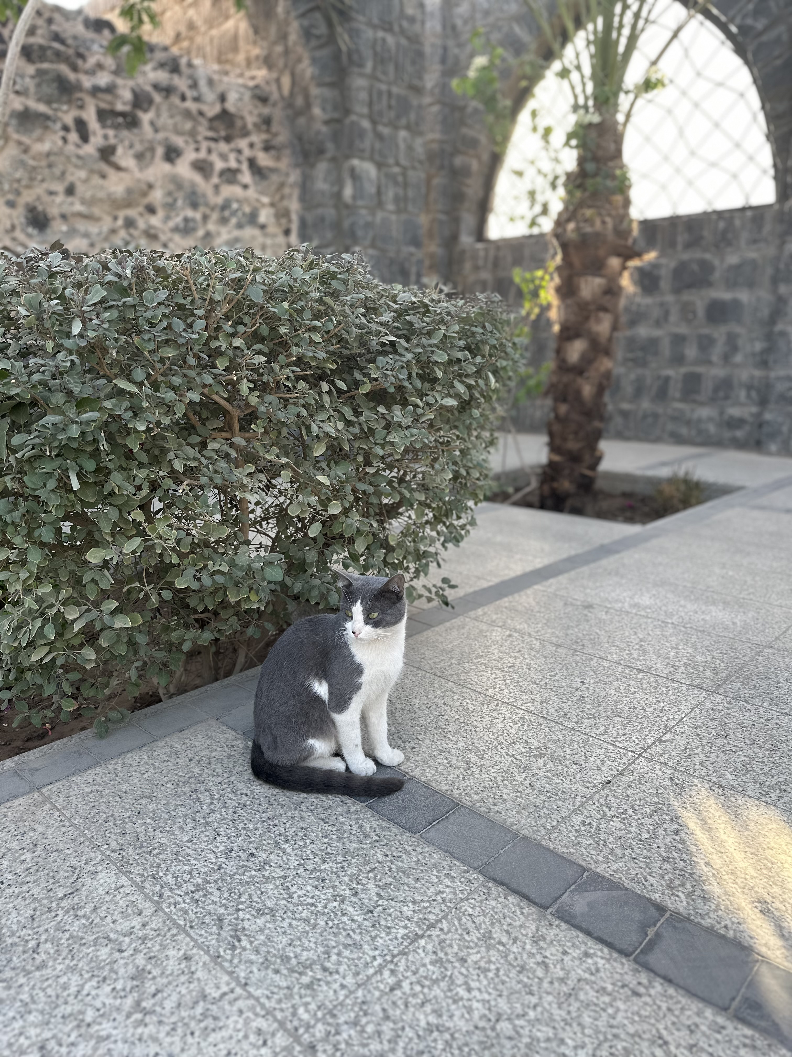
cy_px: 528
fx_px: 732
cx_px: 396
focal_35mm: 24
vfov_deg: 71.6
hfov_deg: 56.8
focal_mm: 6.86
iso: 80
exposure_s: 1/383
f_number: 1.78
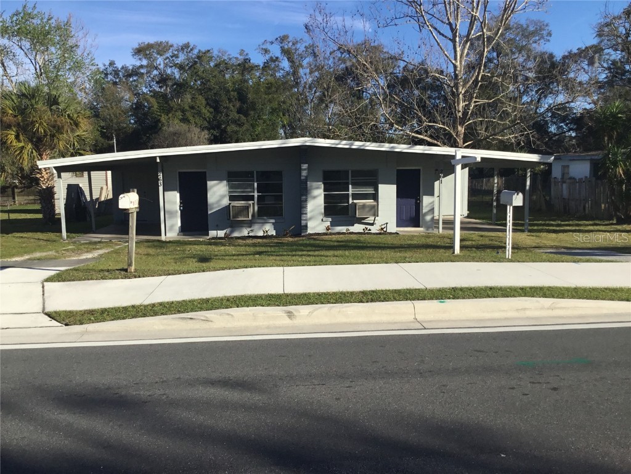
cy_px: 237
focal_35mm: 31
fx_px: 565
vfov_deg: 45.4
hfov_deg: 58.4
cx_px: 316
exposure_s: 1/1481
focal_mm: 3.3
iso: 25
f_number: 2.4
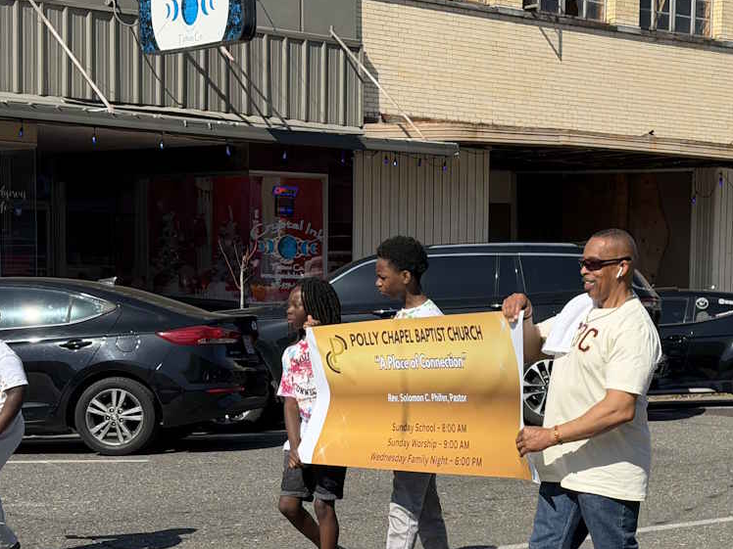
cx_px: 578
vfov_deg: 19.1
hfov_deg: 24.9
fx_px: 1630
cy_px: 388
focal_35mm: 77
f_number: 1.78
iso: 64
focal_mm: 6.76
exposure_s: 1/5208
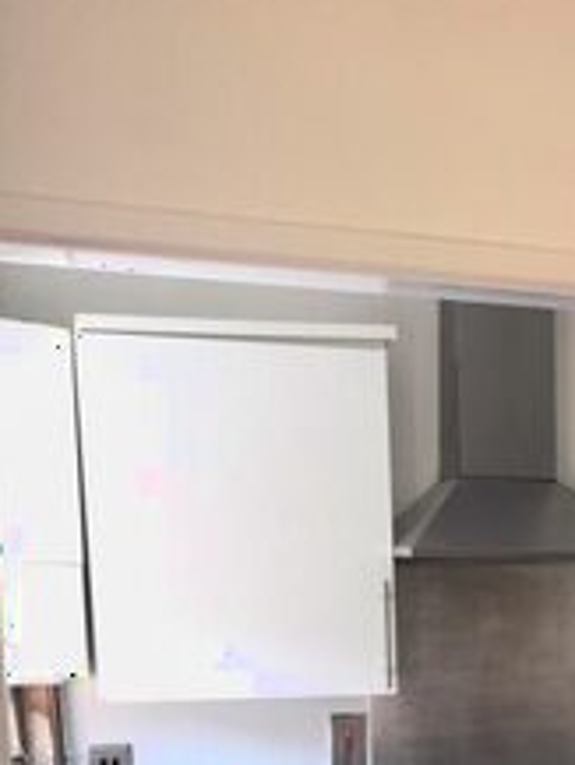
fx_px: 1549
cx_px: 688
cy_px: 844
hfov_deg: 19.8
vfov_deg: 25.7
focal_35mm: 70
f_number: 2.2
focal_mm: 4.15
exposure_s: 1/33
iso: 64
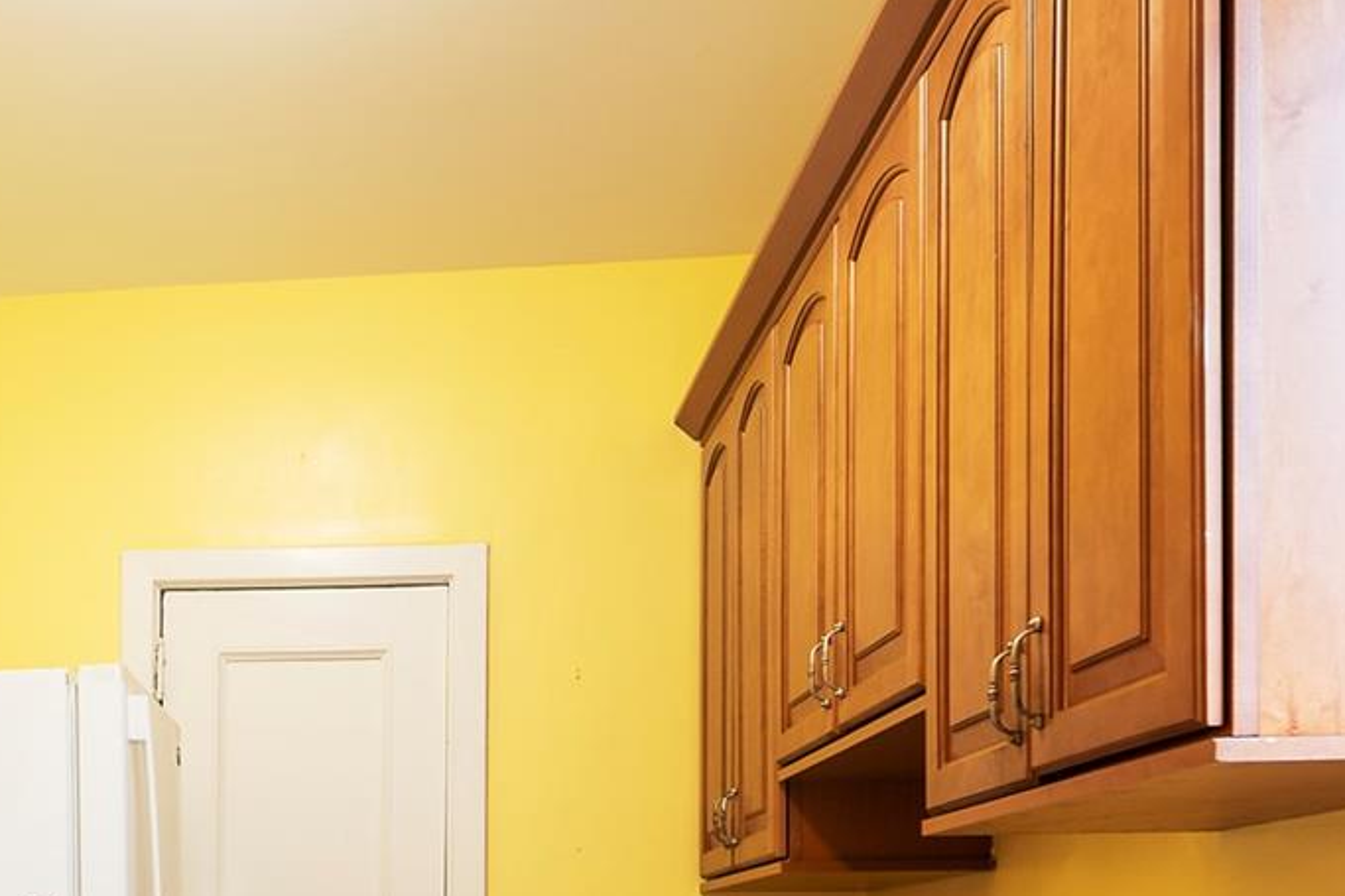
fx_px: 1569
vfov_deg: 28.5
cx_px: 191
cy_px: 1024
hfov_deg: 43.3
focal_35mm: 42
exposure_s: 1/8
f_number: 8
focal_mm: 14
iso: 320
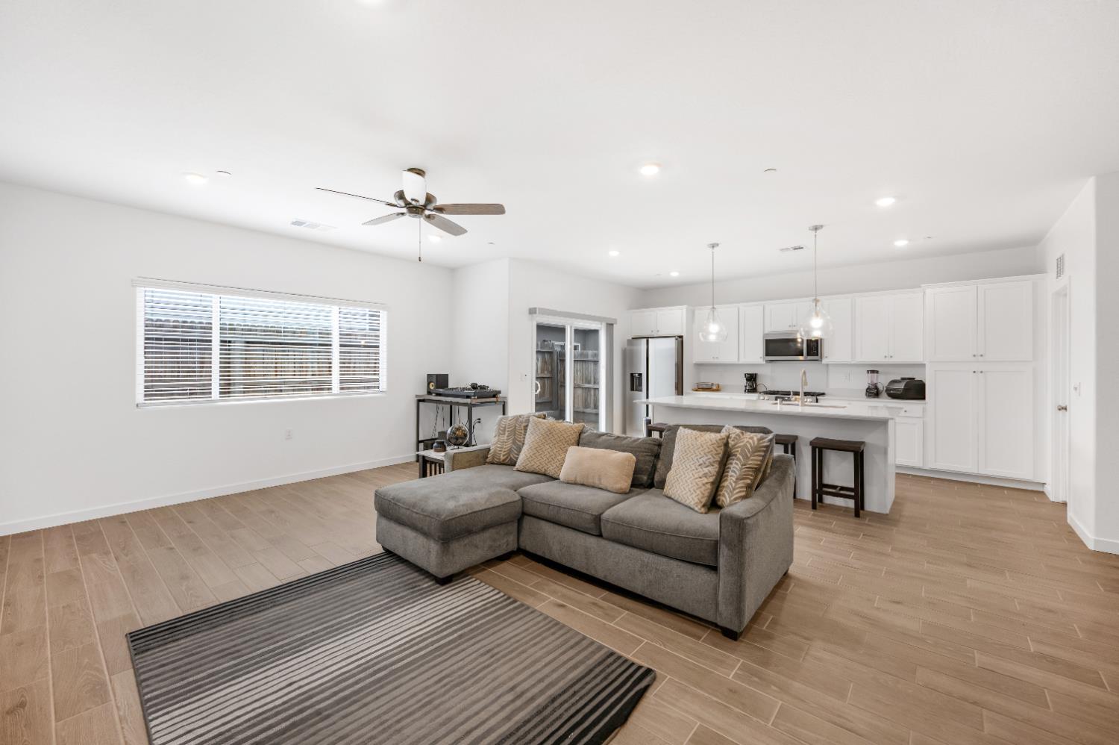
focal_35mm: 14
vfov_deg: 81.1
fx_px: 435
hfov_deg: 104.3
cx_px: 560
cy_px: 372
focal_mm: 14
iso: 400
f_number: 4
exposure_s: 1/50
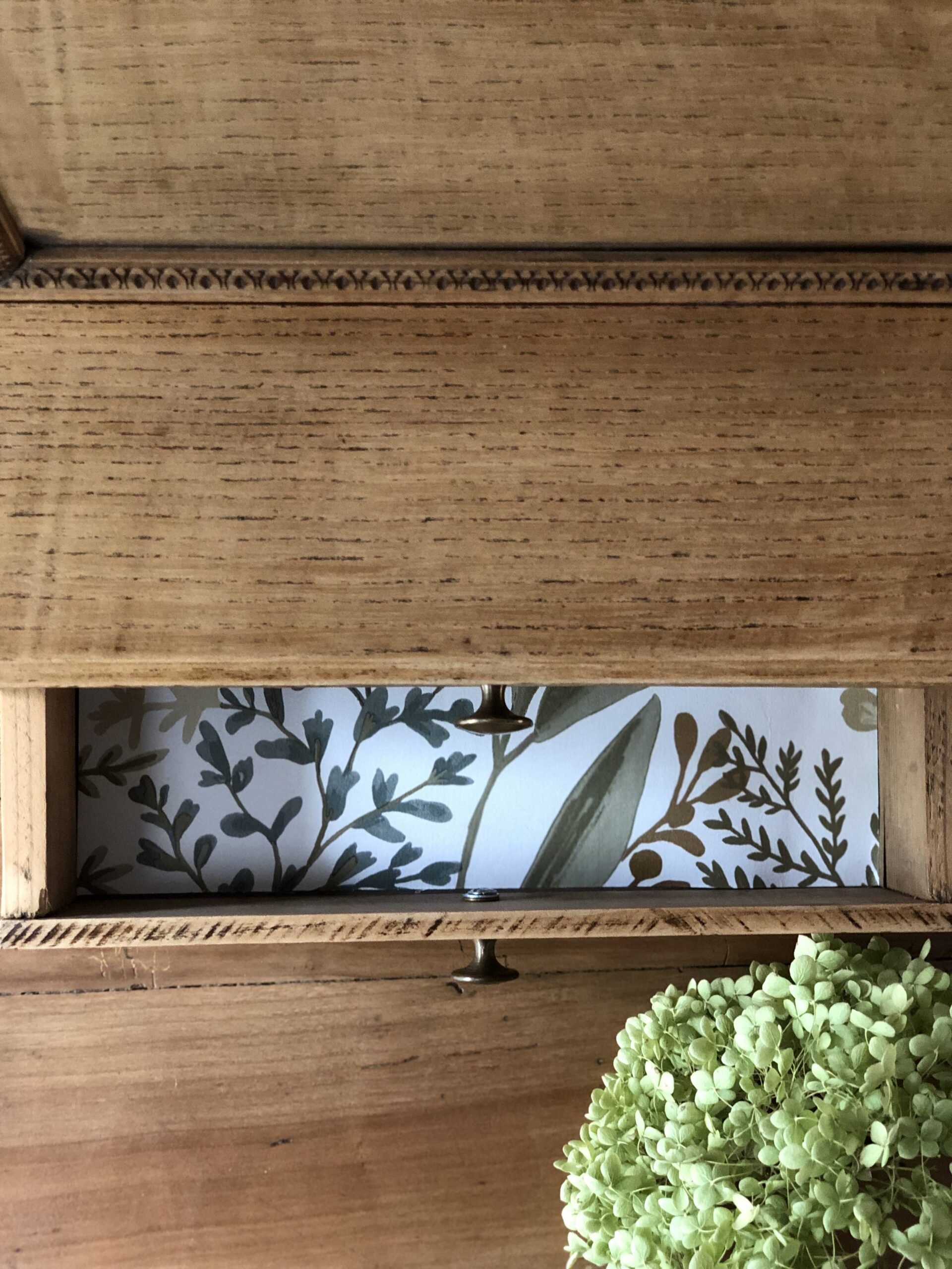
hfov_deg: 28.0
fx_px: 1907
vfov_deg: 36.8
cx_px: 476
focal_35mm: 52
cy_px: 634
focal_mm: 6
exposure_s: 1/17
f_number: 2.4
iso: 160
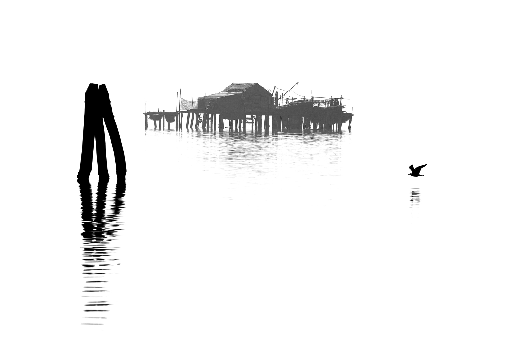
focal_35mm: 200
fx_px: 2855
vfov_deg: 6.9
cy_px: 172
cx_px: 257
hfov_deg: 10.3
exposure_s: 1/1000
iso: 100
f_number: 8
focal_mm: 200
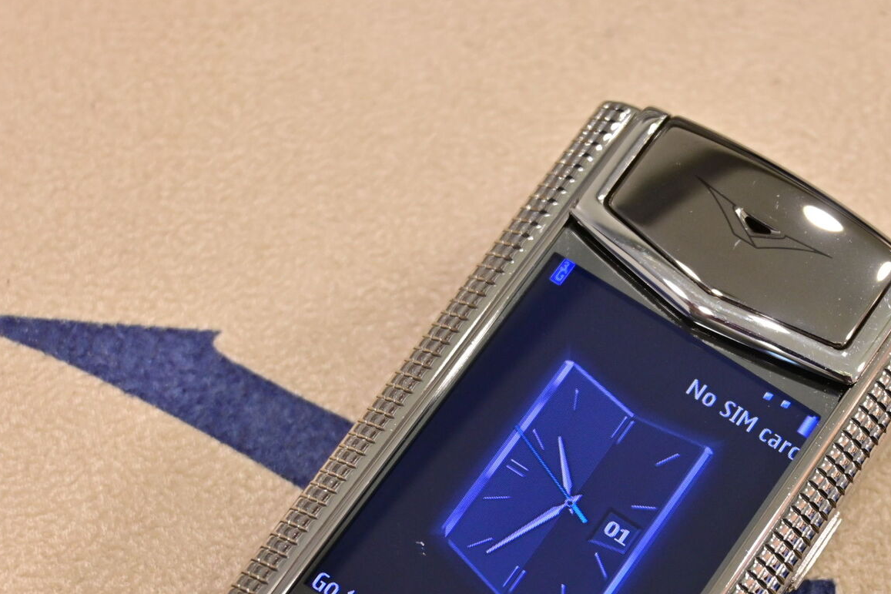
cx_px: 618
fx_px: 1940
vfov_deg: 17.3
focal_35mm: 78
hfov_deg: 25.7
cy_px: 477
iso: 500
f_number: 5
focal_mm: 31.5
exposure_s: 1/50
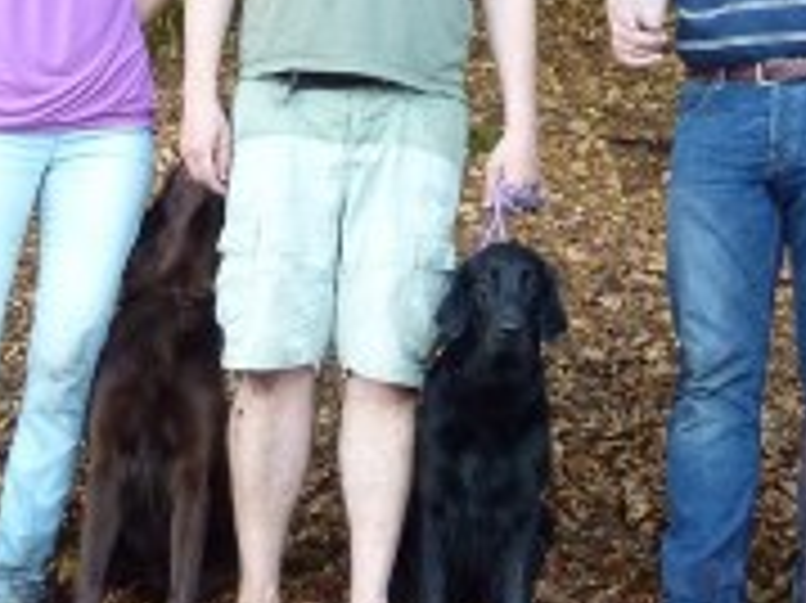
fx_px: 2280
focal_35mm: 98
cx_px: 432
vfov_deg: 15.0
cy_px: 178
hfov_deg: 20.0
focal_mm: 5.7
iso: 400
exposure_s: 1/30
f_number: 3.5
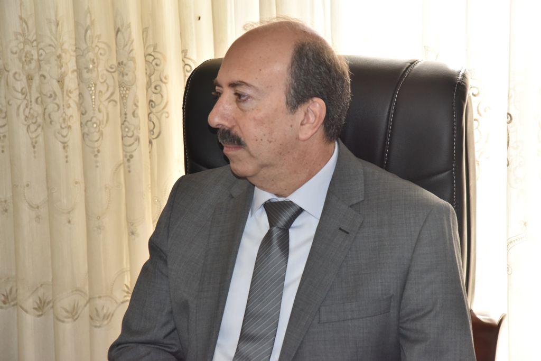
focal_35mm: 105
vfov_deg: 13.0
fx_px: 1578
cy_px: 180
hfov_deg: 19.5
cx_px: 270
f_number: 9
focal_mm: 105
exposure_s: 1/250
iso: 2000
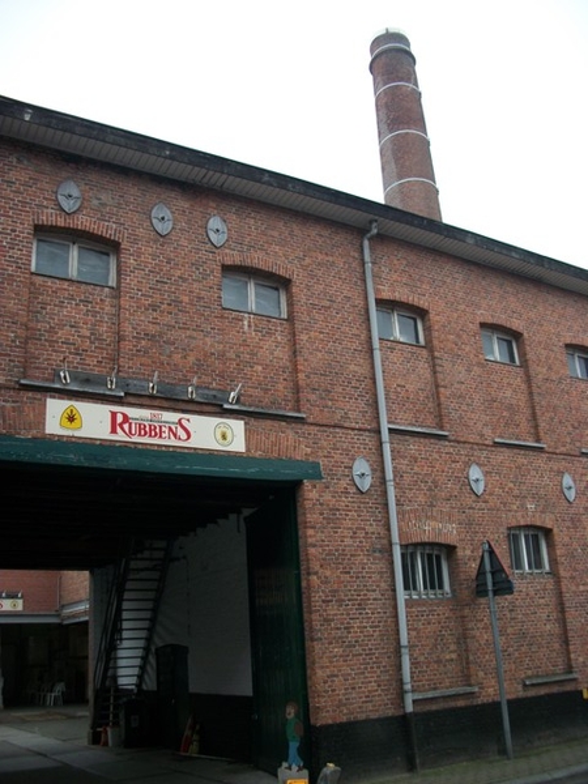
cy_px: 392
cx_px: 294
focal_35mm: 32
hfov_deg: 44.2
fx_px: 725
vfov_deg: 56.8
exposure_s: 1/125
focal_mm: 5.7
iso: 80
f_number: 2.9
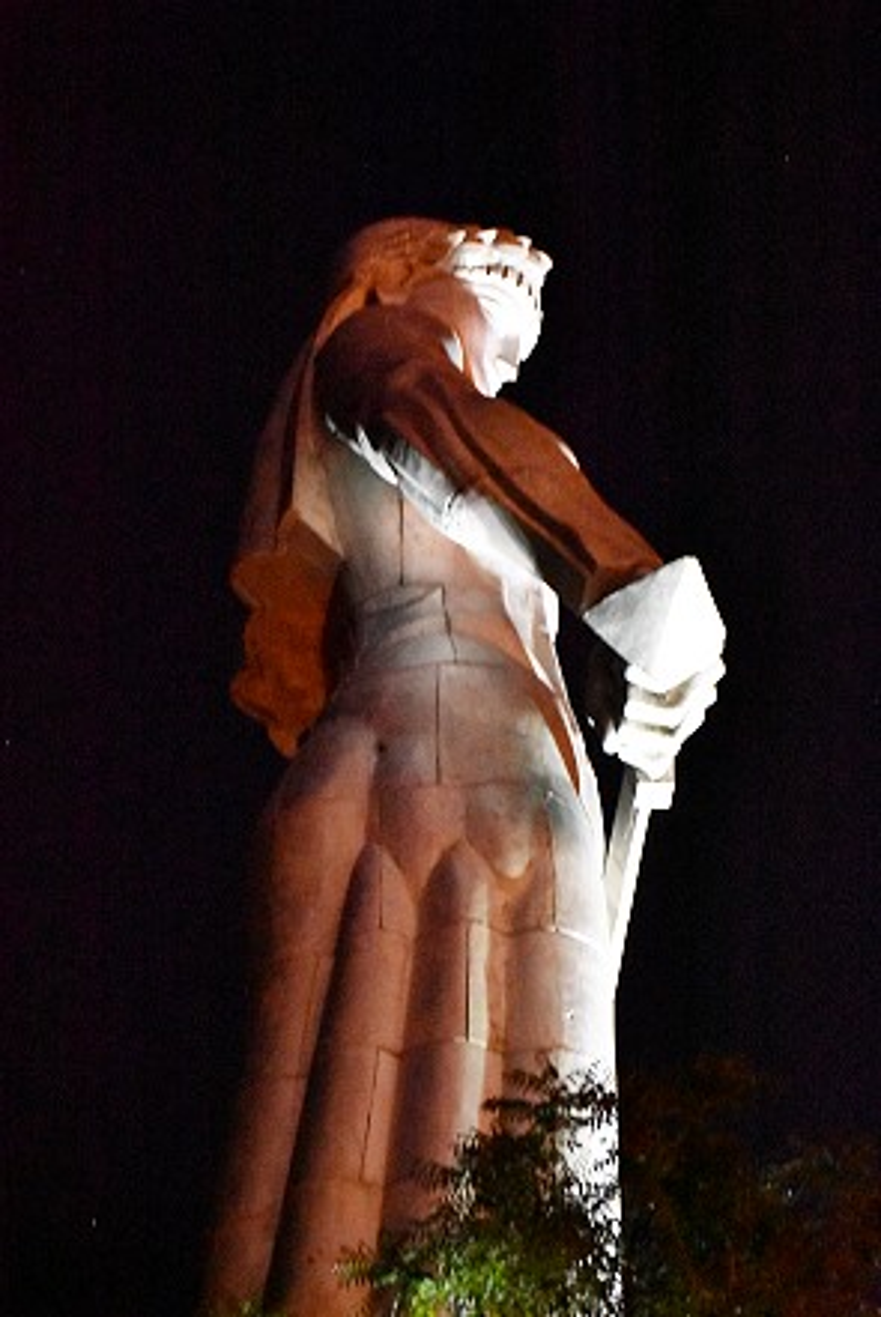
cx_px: 440
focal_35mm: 68
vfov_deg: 29.8
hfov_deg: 20.2
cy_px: 658
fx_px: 2472
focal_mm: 45
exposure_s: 1/5
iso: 5000
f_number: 7.1
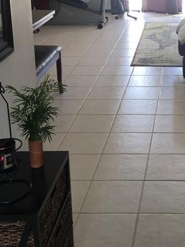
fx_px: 456
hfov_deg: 22.1
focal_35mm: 64
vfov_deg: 29.2
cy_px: 31
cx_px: 186
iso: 25
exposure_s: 1/40
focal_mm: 4.15
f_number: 2.2
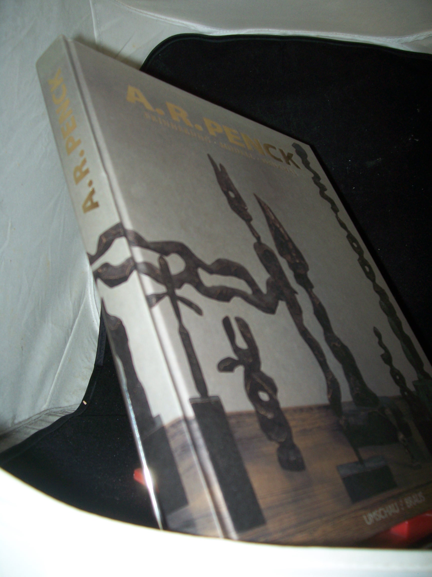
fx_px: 566
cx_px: 216
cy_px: 288
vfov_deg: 54.0
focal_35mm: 34
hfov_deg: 41.8
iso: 80
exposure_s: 1/60
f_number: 2.7
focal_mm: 5.6
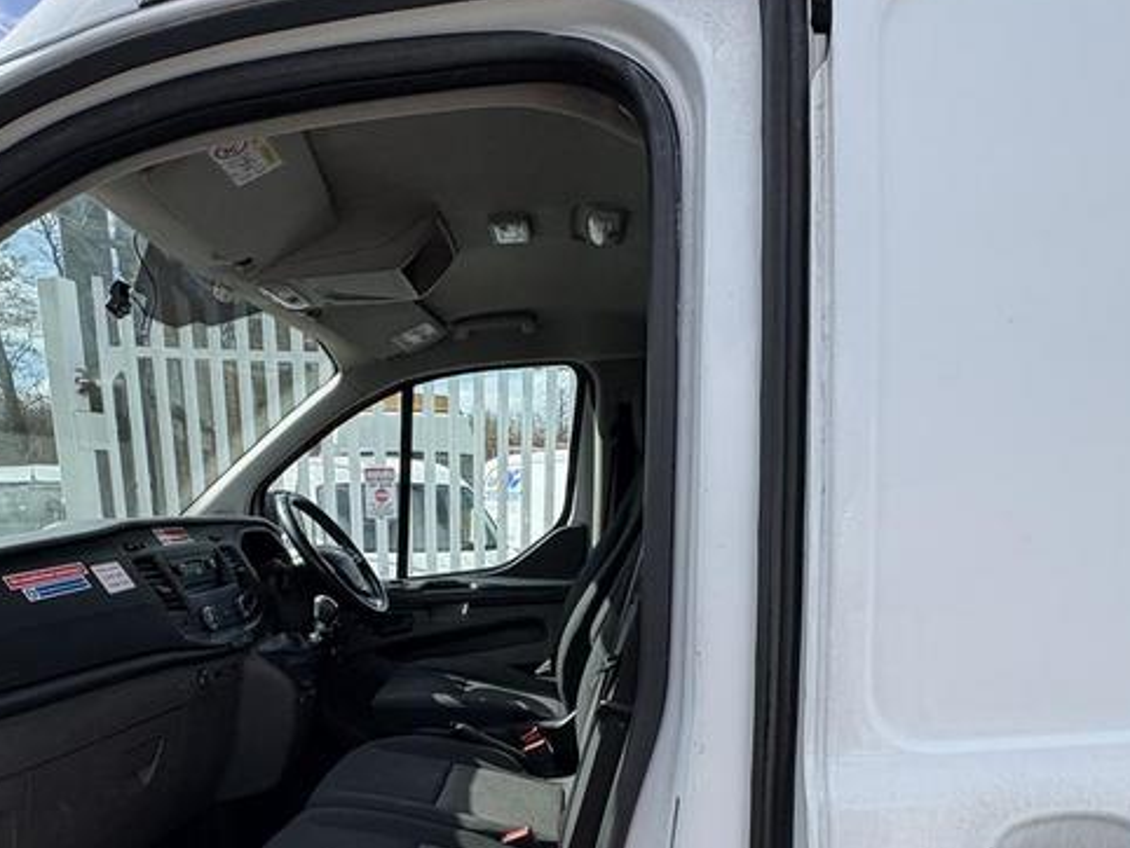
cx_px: 488
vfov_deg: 49.0
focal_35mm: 26
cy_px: 717
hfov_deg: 67.0
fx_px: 849
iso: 40
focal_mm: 2.22
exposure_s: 1/734
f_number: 2.2
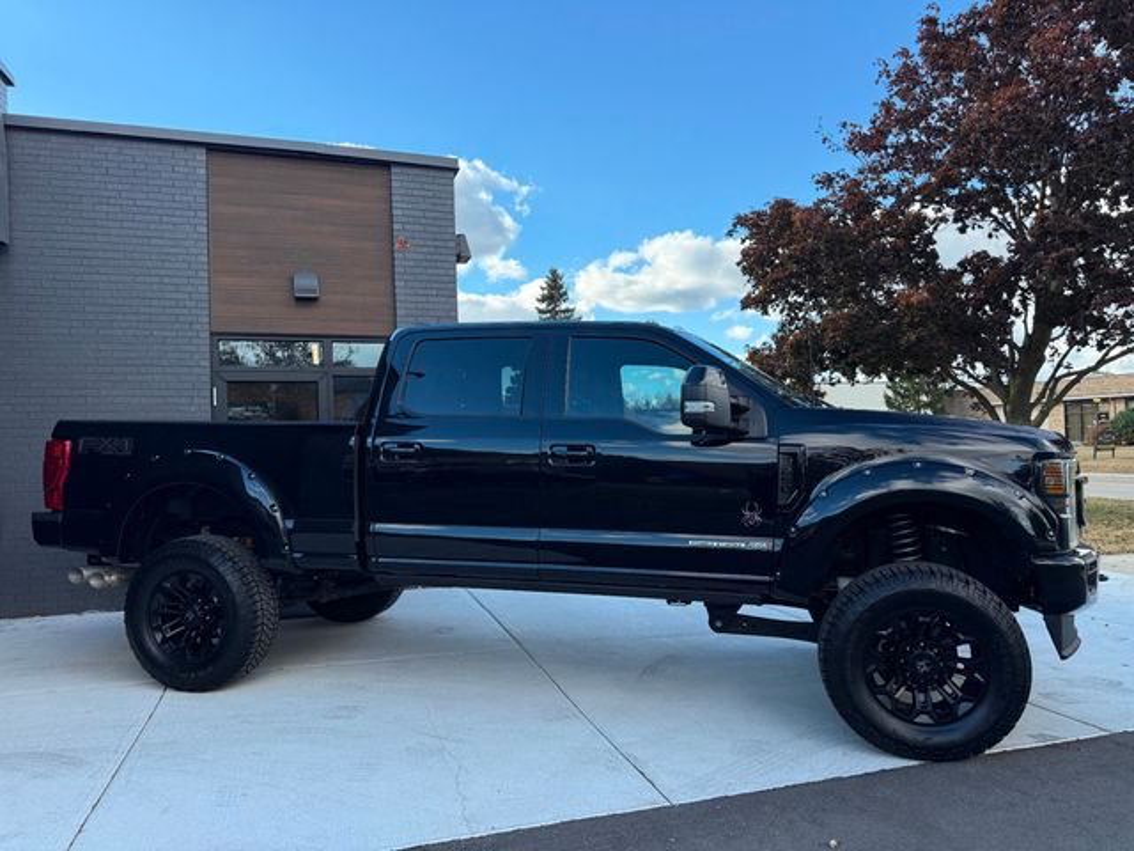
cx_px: 567
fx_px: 786
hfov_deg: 71.6
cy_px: 426
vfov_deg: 56.8
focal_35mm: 24
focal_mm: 6.76
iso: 100
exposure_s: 1/1653
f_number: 1.78
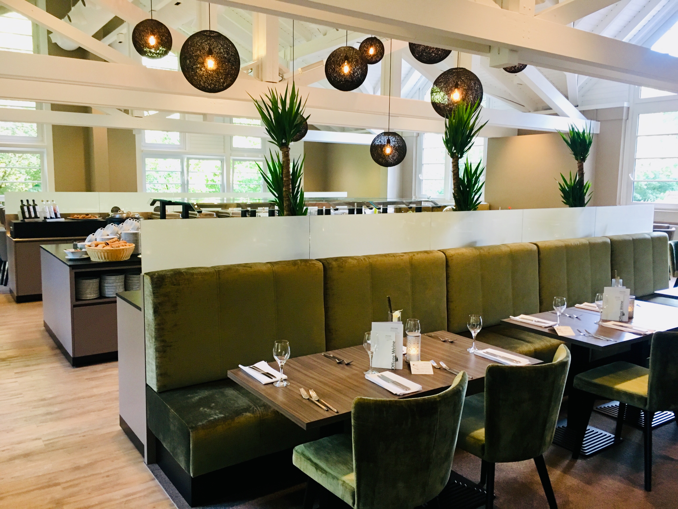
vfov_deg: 48.2
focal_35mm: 29
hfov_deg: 61.7
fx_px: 568
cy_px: 254
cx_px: 339
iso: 160
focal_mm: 4.15
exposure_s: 1/33
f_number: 2.2
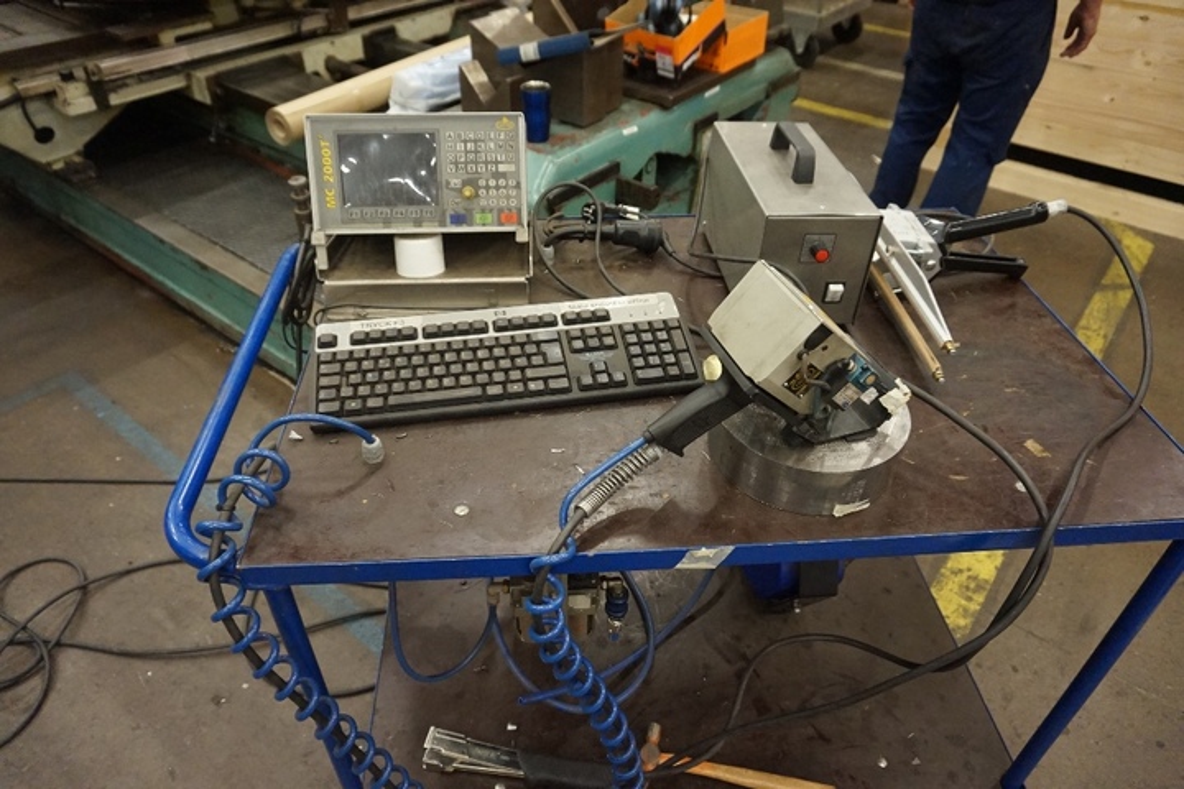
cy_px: 394
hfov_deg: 73.7
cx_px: 592
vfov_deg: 53.1
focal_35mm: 24
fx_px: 789
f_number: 3.5
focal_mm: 16
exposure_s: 1/100
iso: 3200
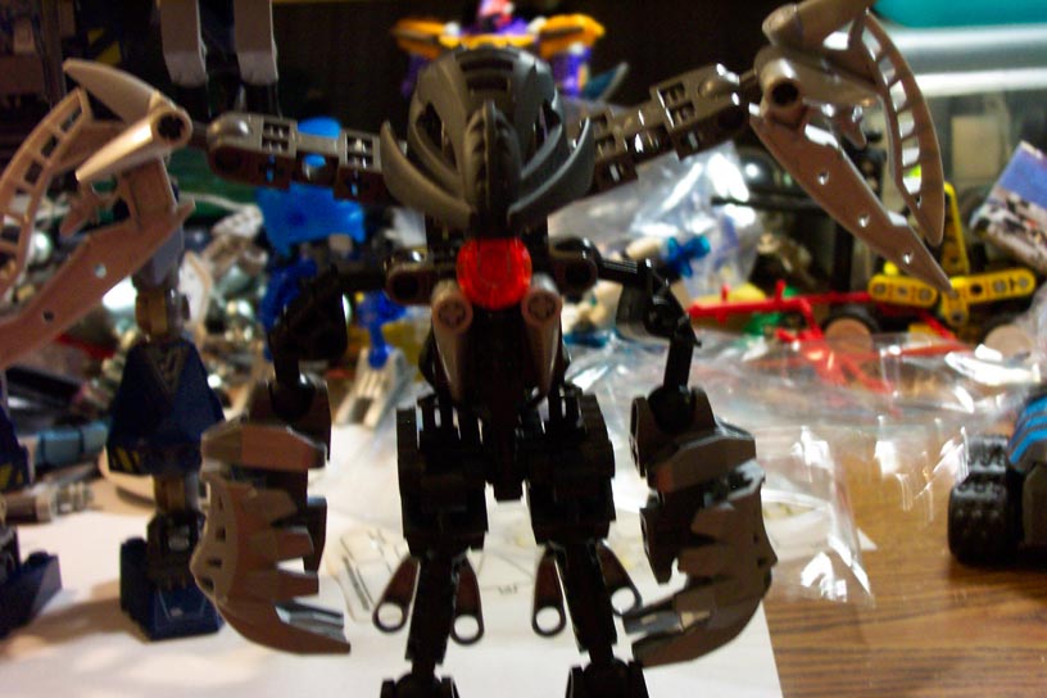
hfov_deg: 32.9
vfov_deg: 22.3
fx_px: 1774
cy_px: 349
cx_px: 524
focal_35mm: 61
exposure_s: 1/8
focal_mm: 12.6
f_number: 3.5
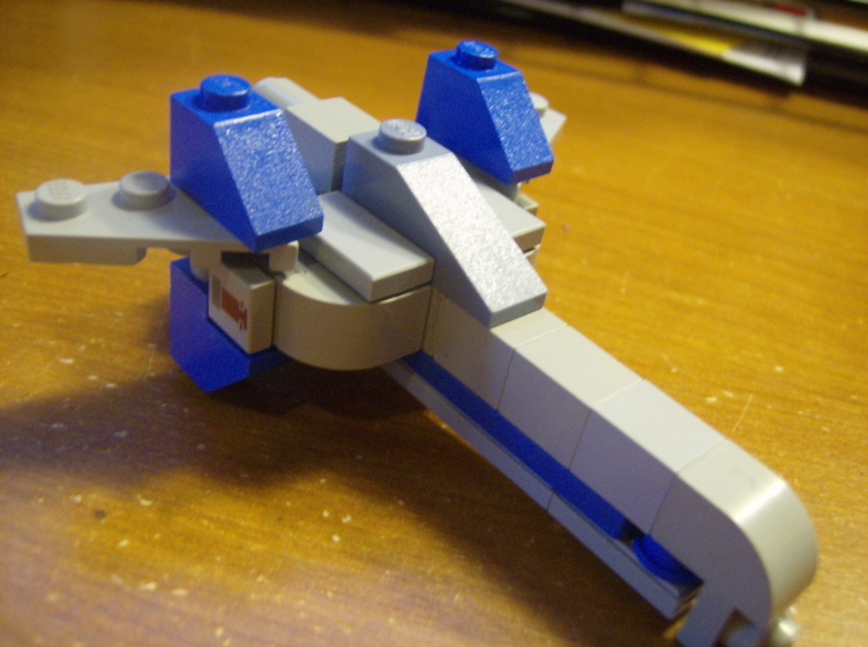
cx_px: 434
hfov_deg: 51.5
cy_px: 324
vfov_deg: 39.5
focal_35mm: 36
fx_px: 901
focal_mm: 6
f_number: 2.8
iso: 200
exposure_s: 1/8.65
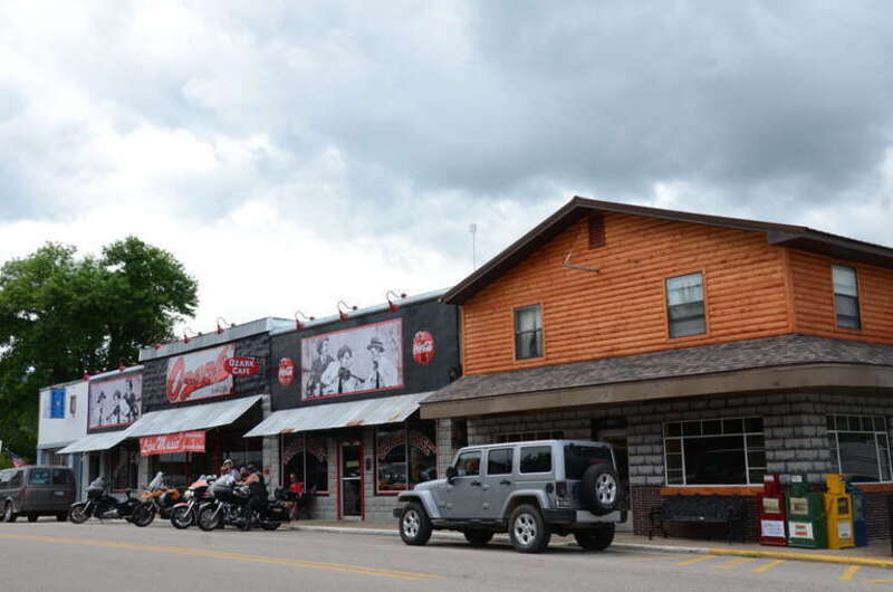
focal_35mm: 42
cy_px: 296
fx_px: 1040
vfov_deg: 31.8
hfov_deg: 46.5
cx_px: 446
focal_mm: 28
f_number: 10
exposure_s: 1/250
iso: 200
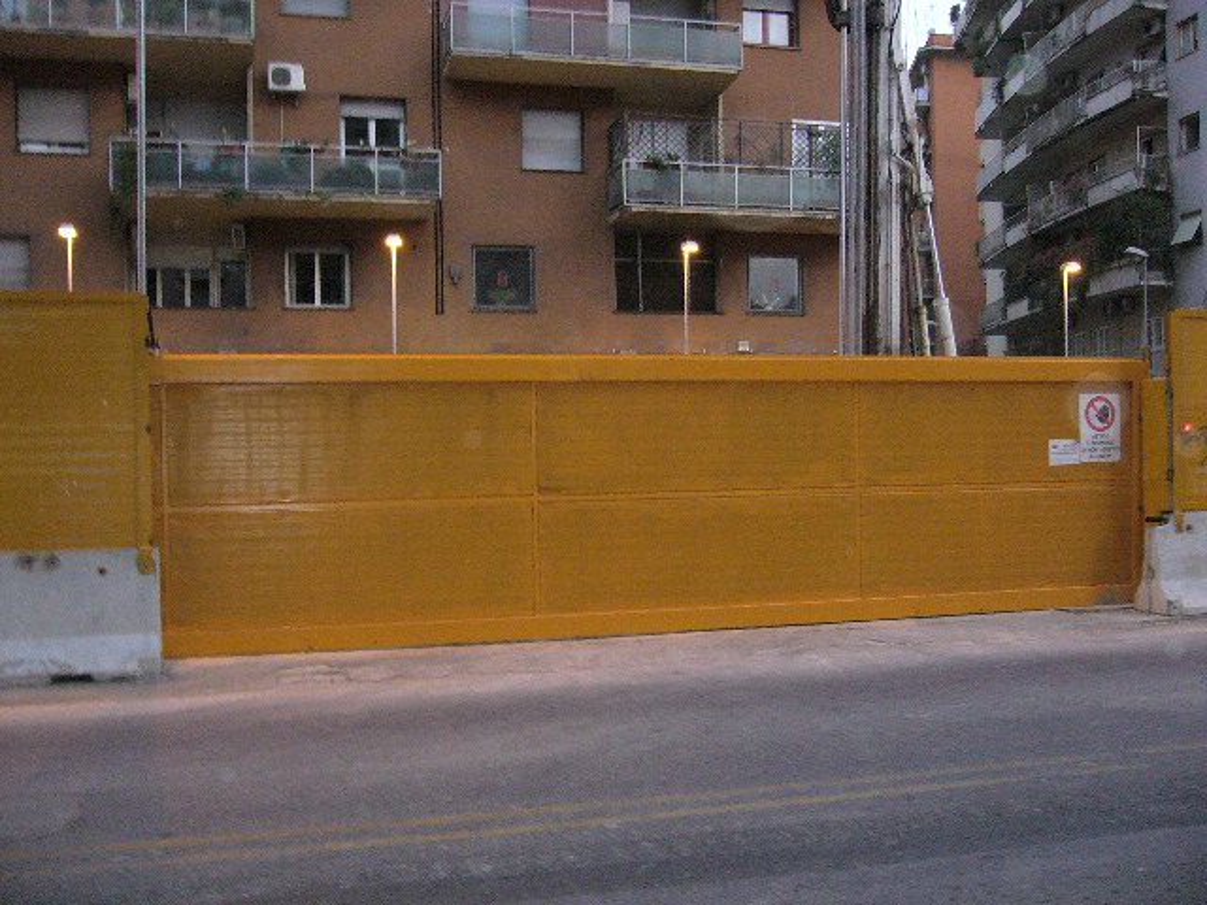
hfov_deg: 52.6
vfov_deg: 40.7
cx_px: 604
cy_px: 452
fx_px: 1220
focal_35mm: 35
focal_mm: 5.8
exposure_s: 1/30
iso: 400
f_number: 2.8
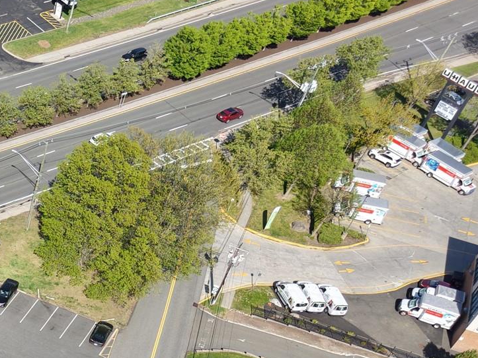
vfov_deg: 20.5
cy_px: 403
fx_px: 939
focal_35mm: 68
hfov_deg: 23.9
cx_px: -194
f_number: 1.8
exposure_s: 1/3200
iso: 180
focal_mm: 8.67
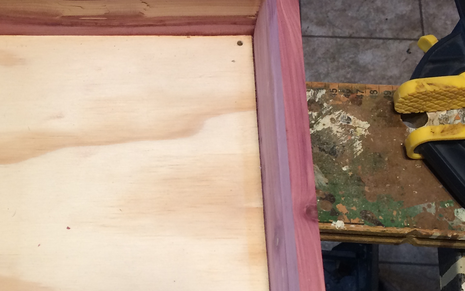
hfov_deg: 30.5
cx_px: 106
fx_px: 836
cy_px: 234
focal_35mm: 66
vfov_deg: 19.5
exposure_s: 1/30
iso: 64
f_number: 2.2
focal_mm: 4.15
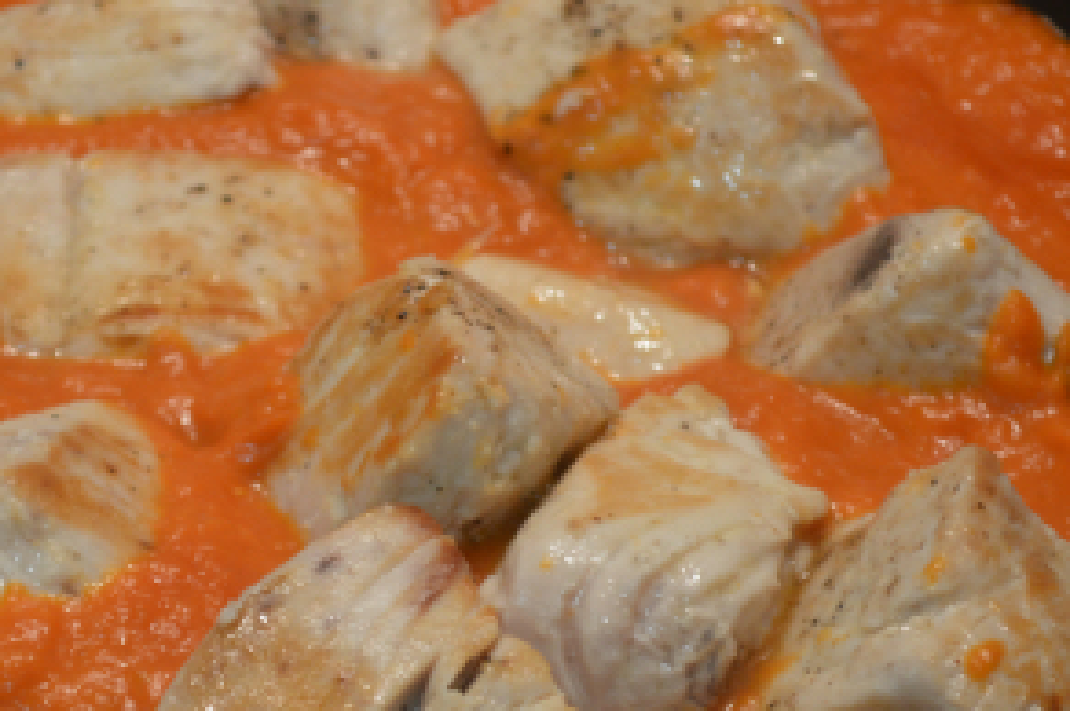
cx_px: 286
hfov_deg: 12.1
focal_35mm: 169
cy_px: 506
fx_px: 5018
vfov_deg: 8.1
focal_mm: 55
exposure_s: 1/15
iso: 400
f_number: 5.6
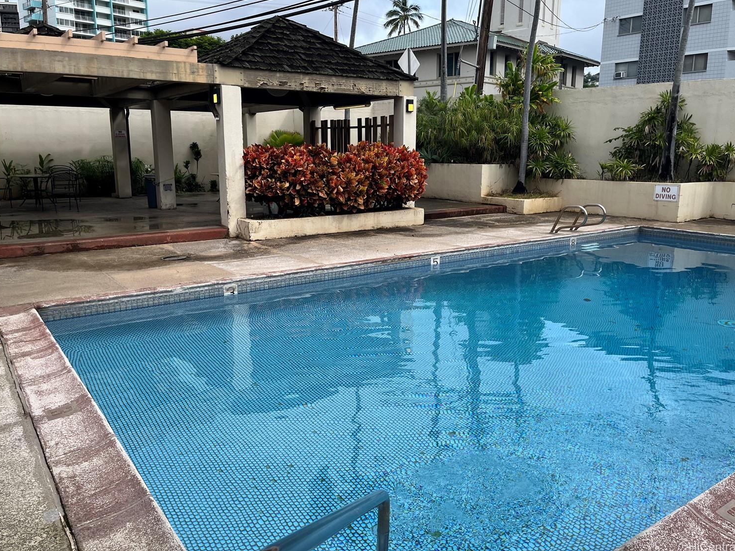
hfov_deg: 63.5
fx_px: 594
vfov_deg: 49.7
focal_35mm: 28
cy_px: 255
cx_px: 366
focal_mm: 5.1
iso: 50
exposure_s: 1/1862
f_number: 1.6
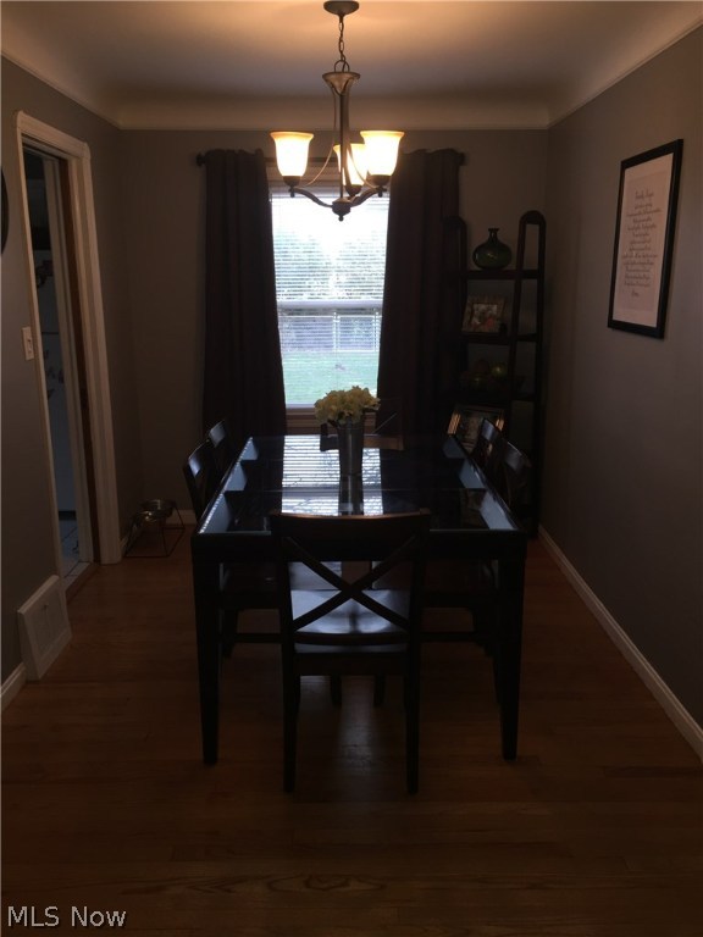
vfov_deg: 61.7
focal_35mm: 29
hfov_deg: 48.2
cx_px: 352
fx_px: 785
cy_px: 468
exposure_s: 1/30
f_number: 2.2
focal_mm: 4.15
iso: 40
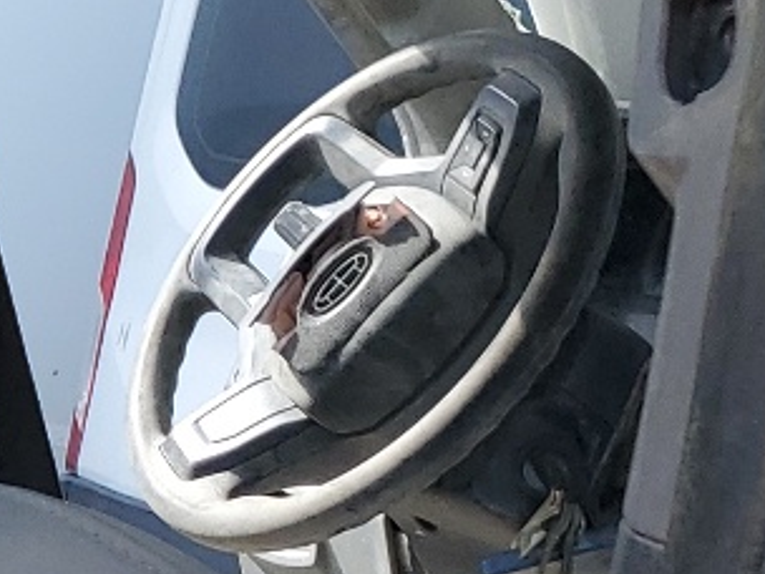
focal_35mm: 137
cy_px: 984
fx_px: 3028
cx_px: -878
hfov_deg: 12.3
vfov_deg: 10.3
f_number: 1.5
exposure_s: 1/769
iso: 50
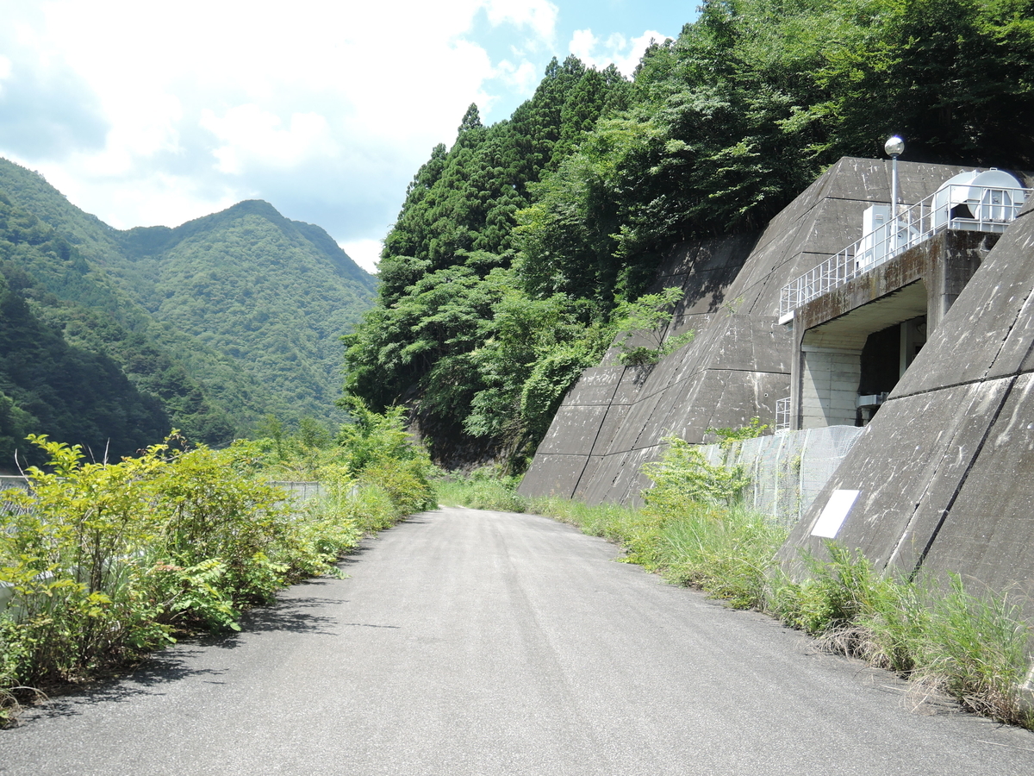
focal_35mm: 35
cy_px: 388
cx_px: 517
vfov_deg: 40.7
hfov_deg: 52.6
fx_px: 1045
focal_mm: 7.5
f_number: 3.2
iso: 80
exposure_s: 1/400
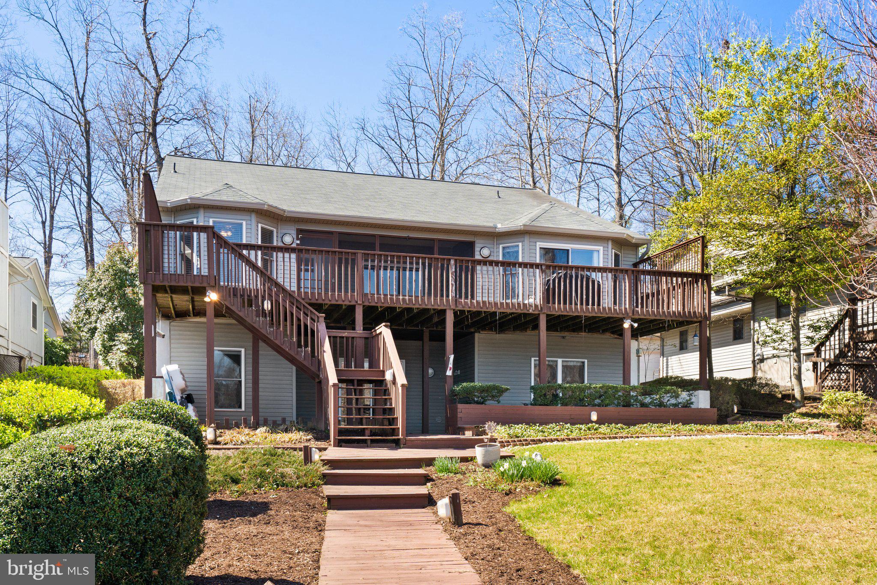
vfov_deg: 41.1
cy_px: 292
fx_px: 779
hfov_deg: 58.7
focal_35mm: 32
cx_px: 438
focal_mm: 32
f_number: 13
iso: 250
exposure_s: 1/125
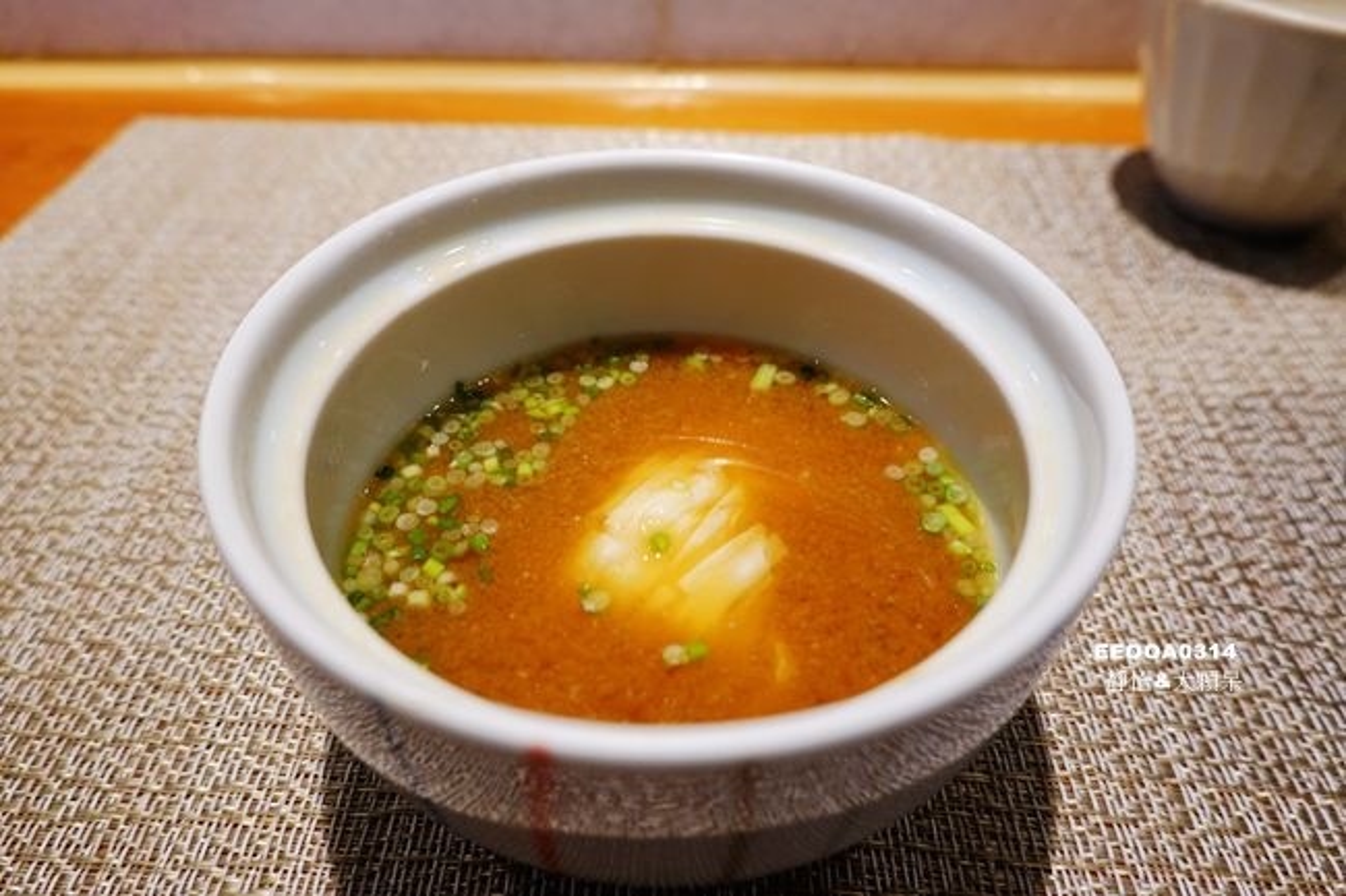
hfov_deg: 73.8
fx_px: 897
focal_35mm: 24
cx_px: 673
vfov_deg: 53.1
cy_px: 448
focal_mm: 9
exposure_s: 1/30
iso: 320
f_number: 2.8
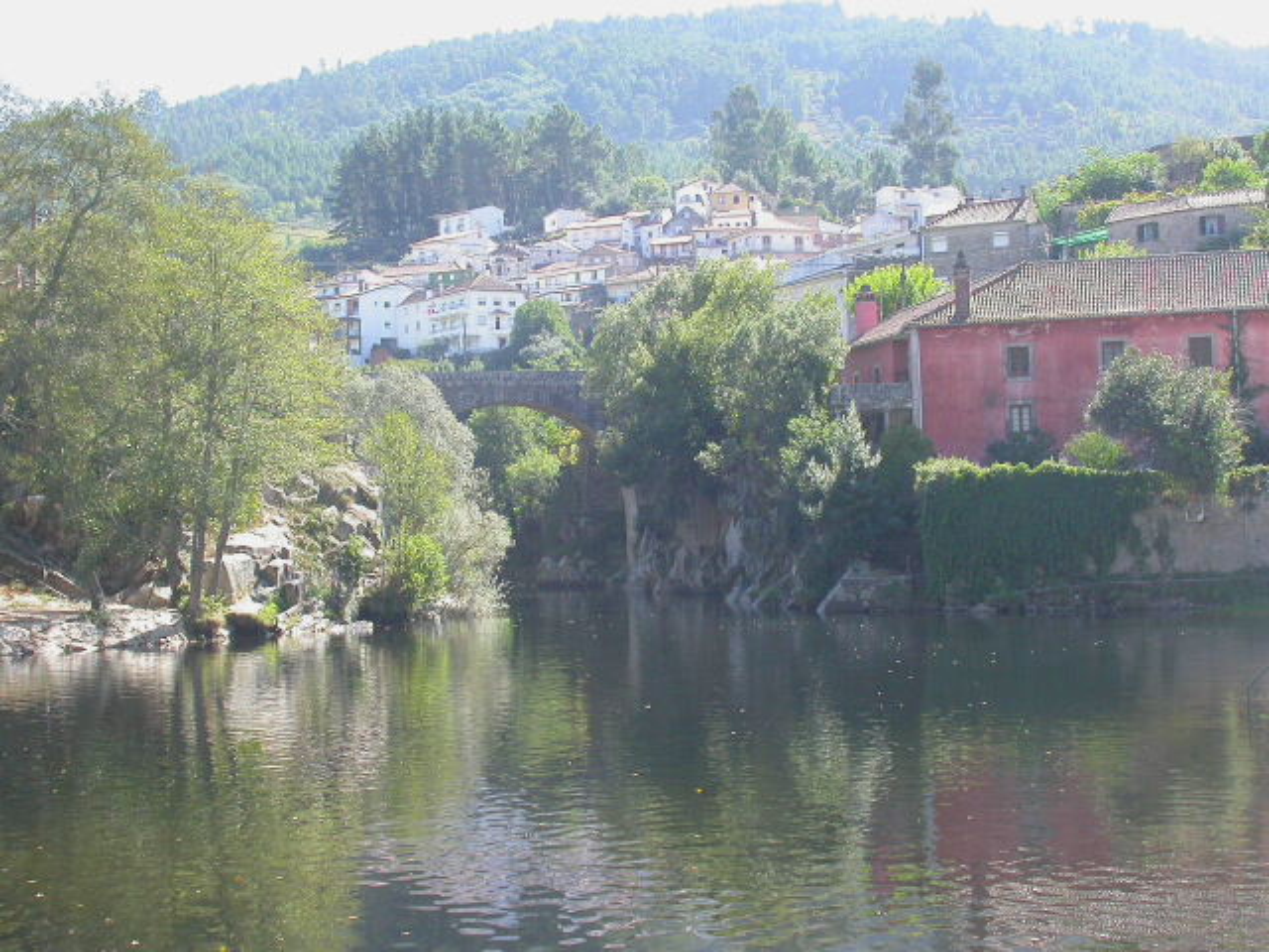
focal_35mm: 57
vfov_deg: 25.7
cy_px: 476
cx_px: 634
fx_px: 2090
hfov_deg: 33.8
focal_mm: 11.8
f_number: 5.4
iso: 100
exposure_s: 1/115
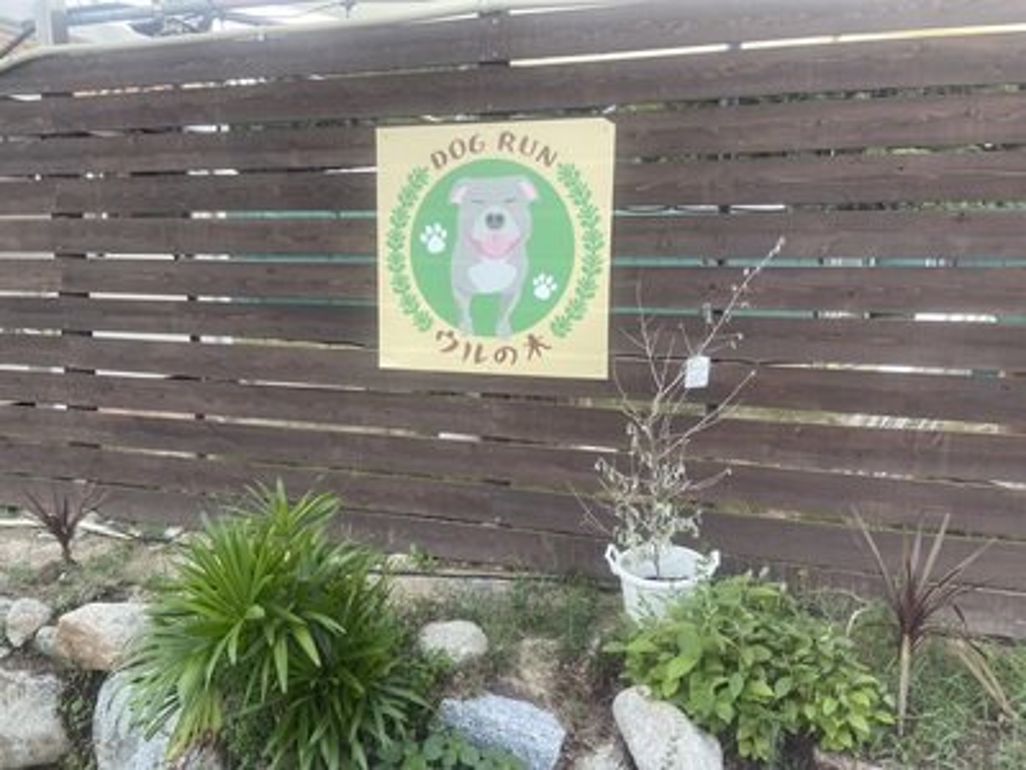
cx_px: 513
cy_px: 385
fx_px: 771
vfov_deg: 53.1
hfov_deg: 67.3
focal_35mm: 26
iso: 100
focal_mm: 4.25
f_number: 1.8
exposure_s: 1/121
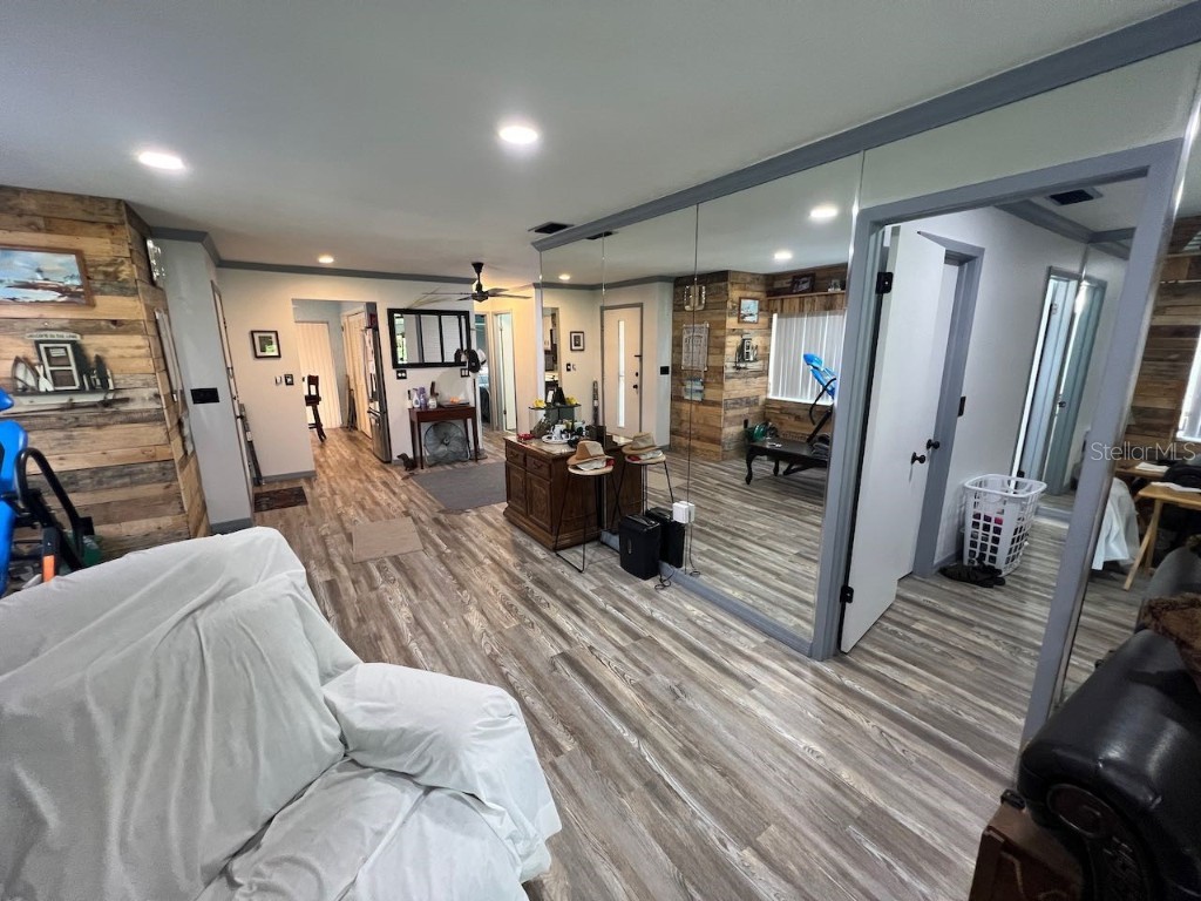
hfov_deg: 106.2
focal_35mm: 13
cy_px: 450
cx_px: 600
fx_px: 451
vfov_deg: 89.9
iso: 250
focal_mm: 1.57
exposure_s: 1/60
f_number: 1.8
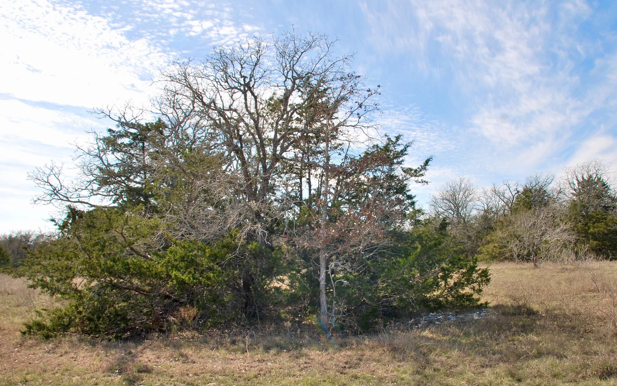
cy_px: 207
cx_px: 342
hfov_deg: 61.1
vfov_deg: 40.6
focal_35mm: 31
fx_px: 521
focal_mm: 18
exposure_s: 1/200
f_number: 9
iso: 100
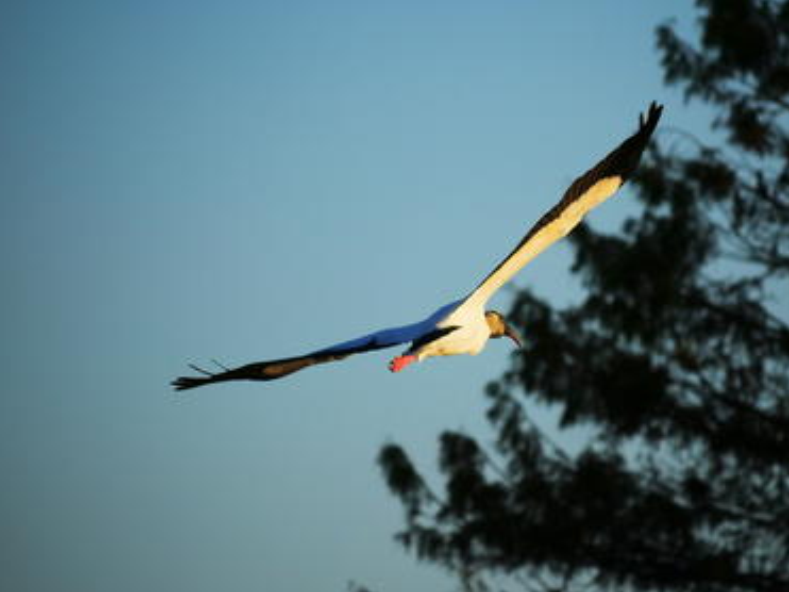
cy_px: 290
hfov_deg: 3.1
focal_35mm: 641
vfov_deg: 2.3
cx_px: 472
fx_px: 14606
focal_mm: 264
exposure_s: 1/1300
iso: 200
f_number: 5.6
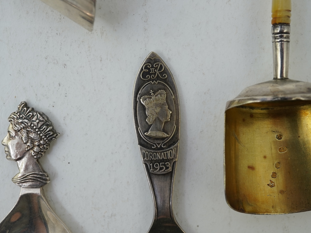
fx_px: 440
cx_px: 141
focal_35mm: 49
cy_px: 116
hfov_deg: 38.9
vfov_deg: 29.7
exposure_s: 1/50
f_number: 13
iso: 320
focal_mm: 30
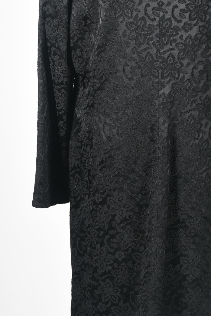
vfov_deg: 12.4
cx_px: 168
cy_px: 109
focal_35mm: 166
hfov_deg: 8.3
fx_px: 1457
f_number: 8
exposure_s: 1/125
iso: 200
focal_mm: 62
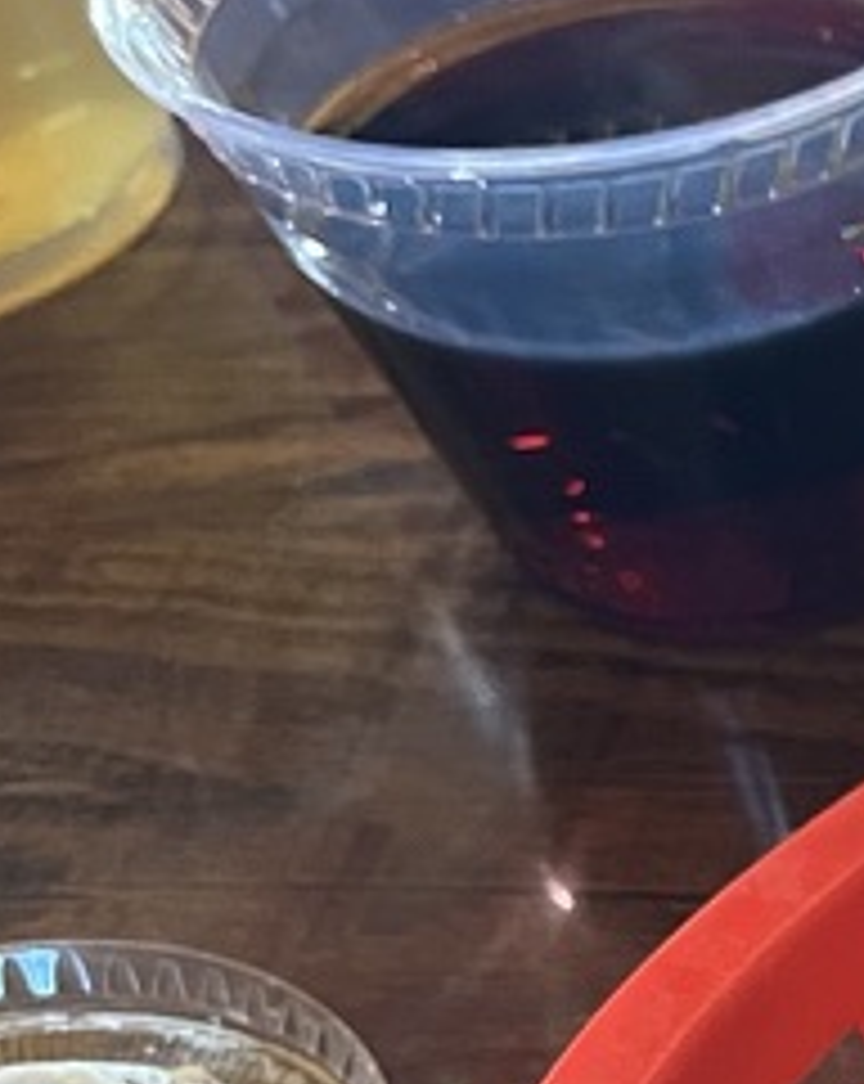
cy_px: 1075
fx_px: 3461
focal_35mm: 108
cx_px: 2200
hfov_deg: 11.3
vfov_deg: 17.4
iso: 320
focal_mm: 5.1
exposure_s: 1/60
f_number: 1.6
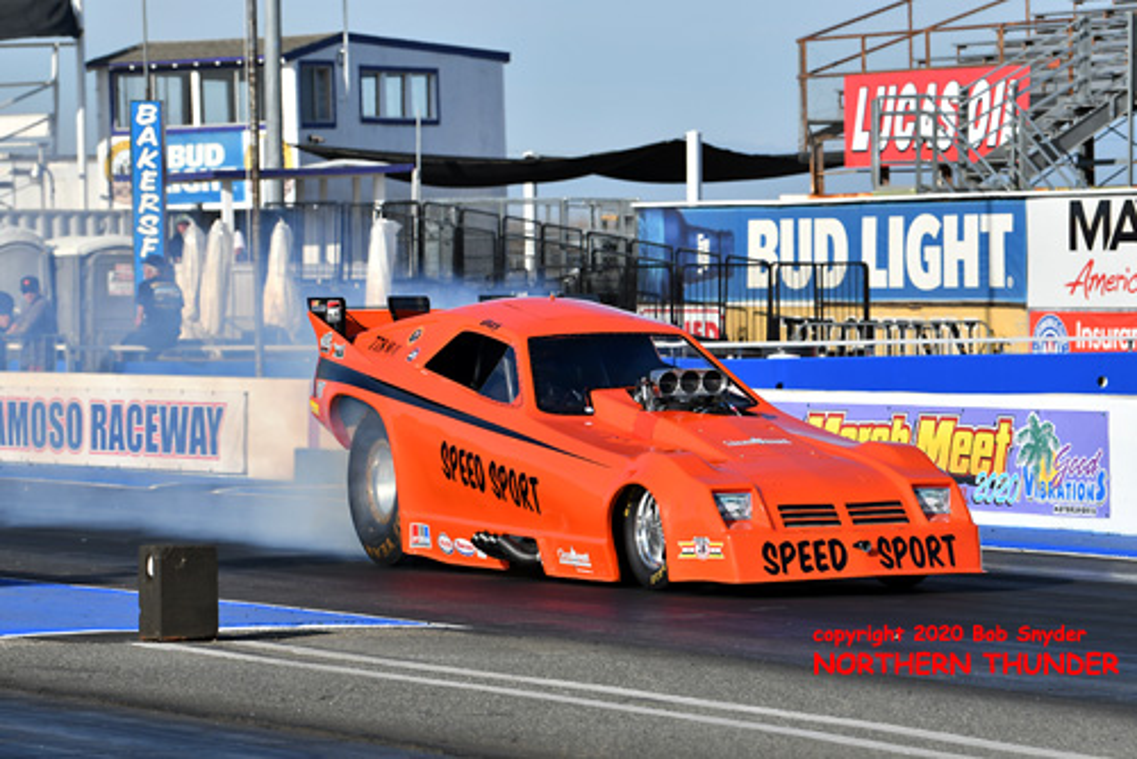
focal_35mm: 195
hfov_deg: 10.5
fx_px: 6162
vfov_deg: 7.1
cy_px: 380
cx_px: 568
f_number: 5.6
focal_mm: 130
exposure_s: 1/1250
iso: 160
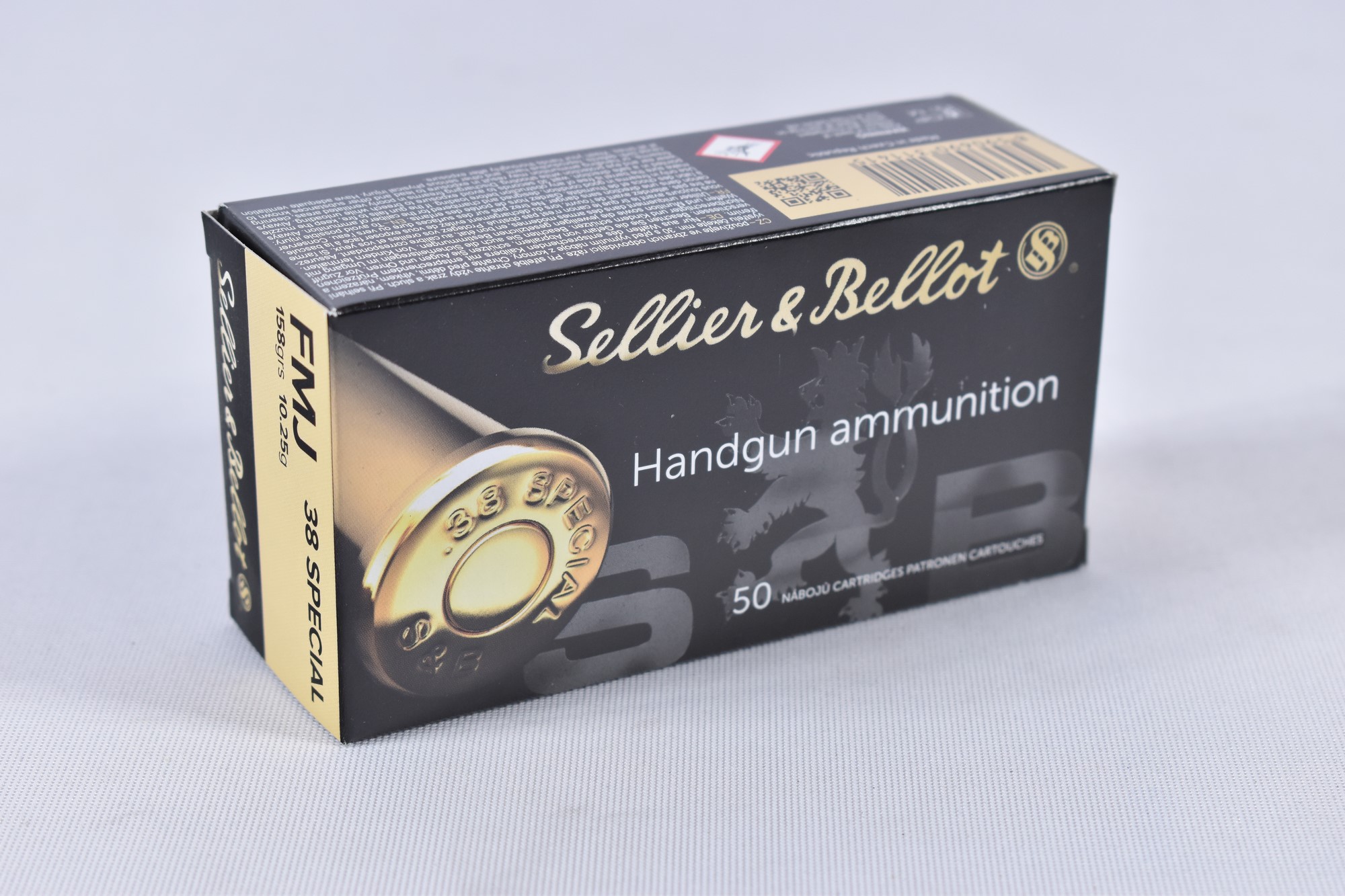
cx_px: 672
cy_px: 448
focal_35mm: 82
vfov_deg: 16.6
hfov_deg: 24.6
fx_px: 3082
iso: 640
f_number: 5.6
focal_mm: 55
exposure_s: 1/50
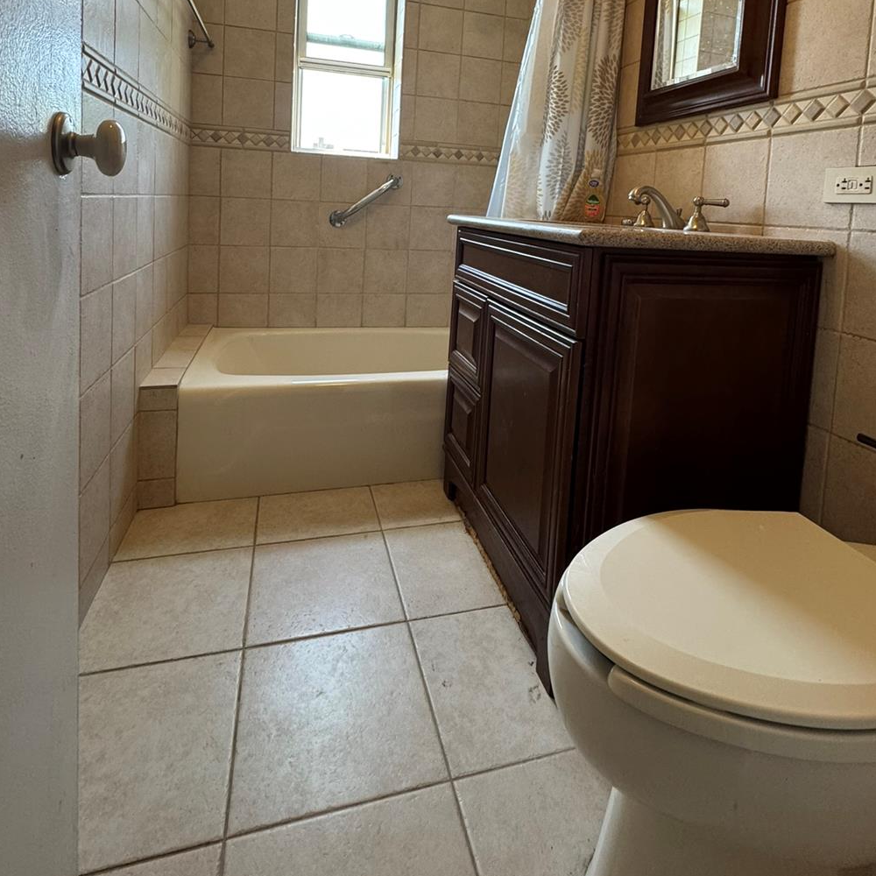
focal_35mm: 19
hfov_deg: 77.7
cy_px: 244
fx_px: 544
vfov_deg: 73.5
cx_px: 445
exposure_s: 1/120
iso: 200
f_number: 2.2
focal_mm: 2.22
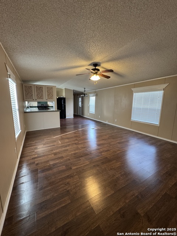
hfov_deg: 85.7
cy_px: 118
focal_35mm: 14
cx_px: 88
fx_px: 95
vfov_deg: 102.1
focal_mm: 2.22
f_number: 2.2
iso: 250
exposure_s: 1/60
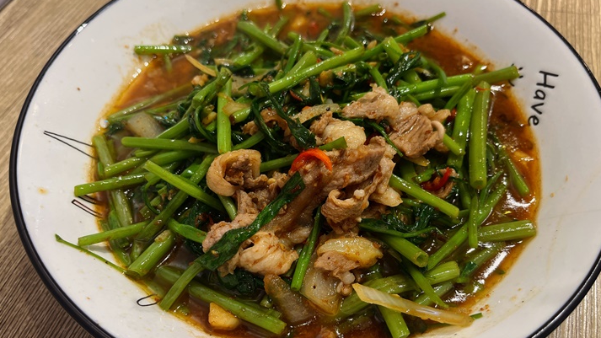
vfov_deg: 40.1
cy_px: 186
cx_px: 304
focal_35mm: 29
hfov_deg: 66.1
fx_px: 462
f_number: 1.6
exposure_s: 1/120
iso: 80
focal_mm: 5.1
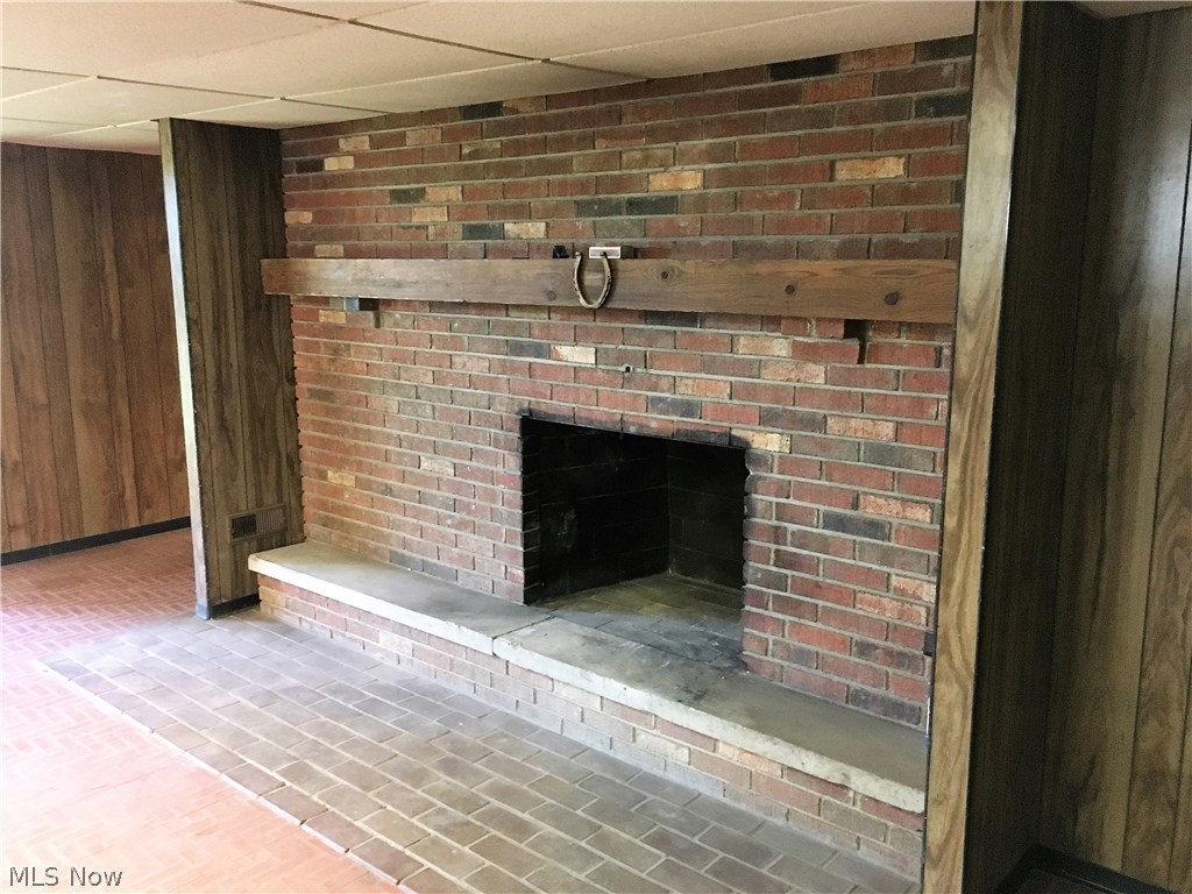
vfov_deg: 48.2
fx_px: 999
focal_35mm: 29
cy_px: 447
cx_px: 596
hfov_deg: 61.7
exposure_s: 1/15
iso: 250
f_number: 2.2
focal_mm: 4.15
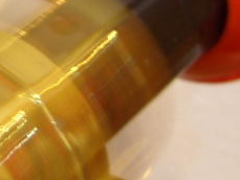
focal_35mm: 170
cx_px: -177
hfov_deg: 10.9
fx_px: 1179
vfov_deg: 8.7
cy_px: 72
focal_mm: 7.8
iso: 50
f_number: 2.8
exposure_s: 1/1.5
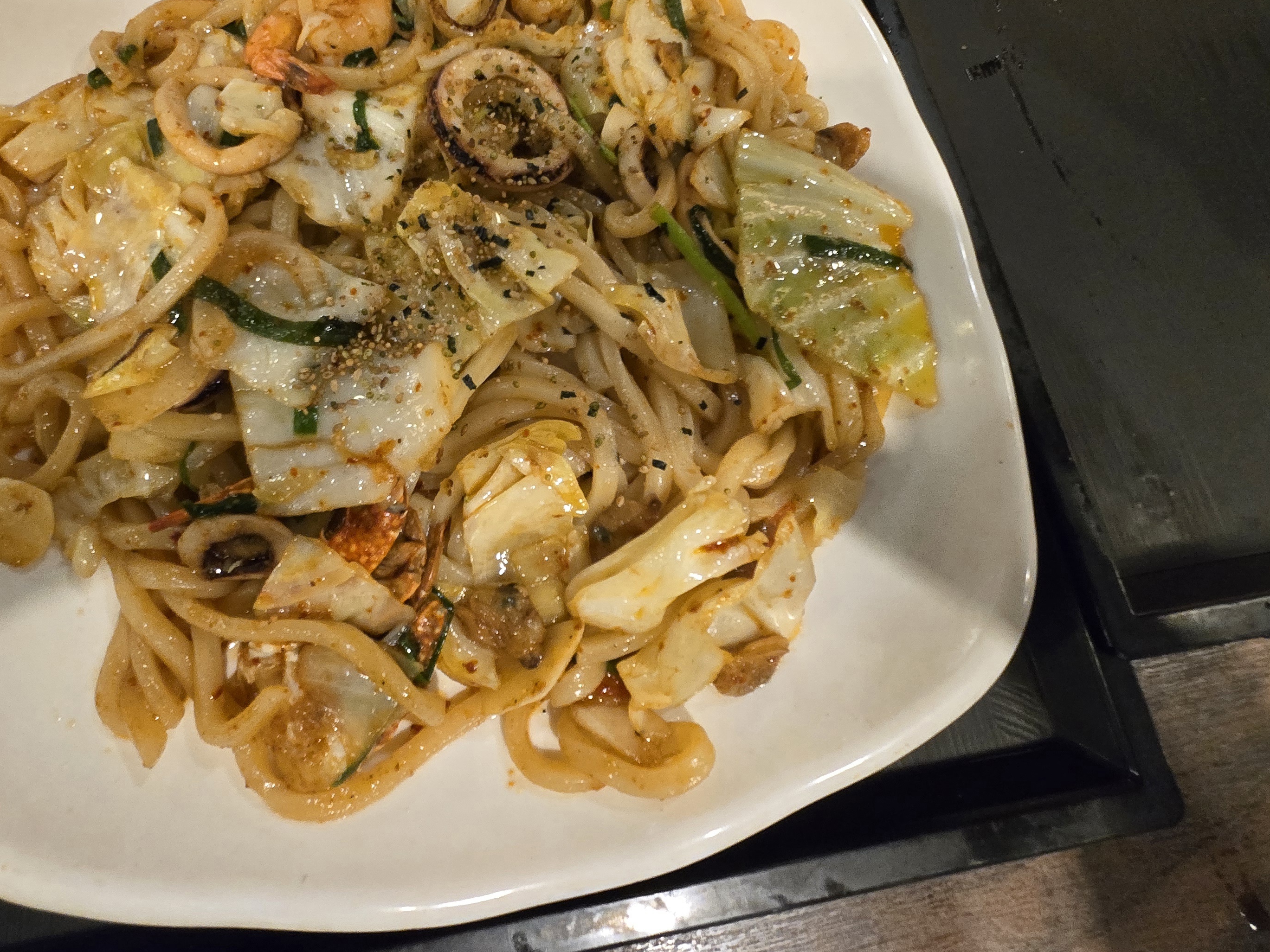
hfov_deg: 83.8
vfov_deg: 65.9
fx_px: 697
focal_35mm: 19
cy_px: 282
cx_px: 519
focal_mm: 1.7
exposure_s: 1/60.2
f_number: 2.2
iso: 400
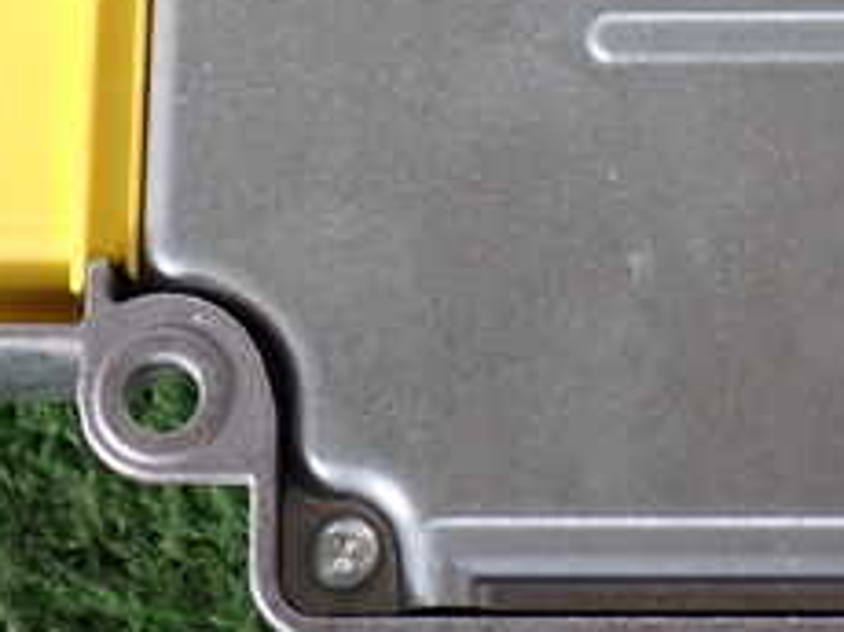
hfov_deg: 20.9
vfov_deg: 15.6
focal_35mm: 94
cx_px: 437
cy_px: 96
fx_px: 2289
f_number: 2.5
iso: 200
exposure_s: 1/50
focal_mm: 6.37
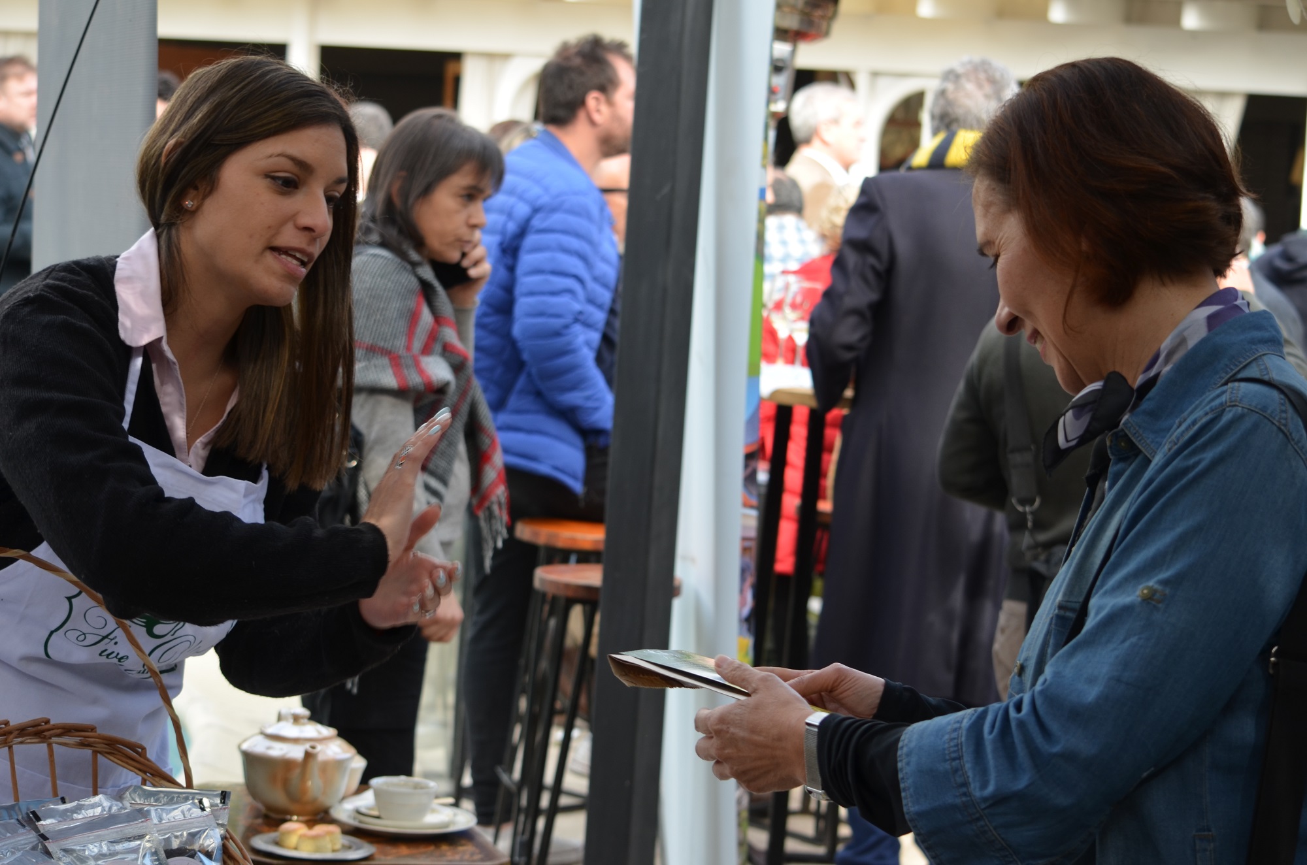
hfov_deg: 24.7
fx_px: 2989
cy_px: 432
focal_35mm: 82
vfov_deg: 16.5
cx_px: 654
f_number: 5.6
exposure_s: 1/125
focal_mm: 55
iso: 200
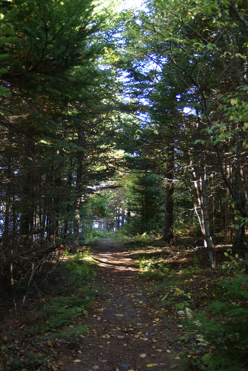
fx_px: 433
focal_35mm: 42
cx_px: 124
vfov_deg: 46.3
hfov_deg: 32.0
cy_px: 186
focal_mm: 28
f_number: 3.5
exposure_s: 1/50
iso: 100
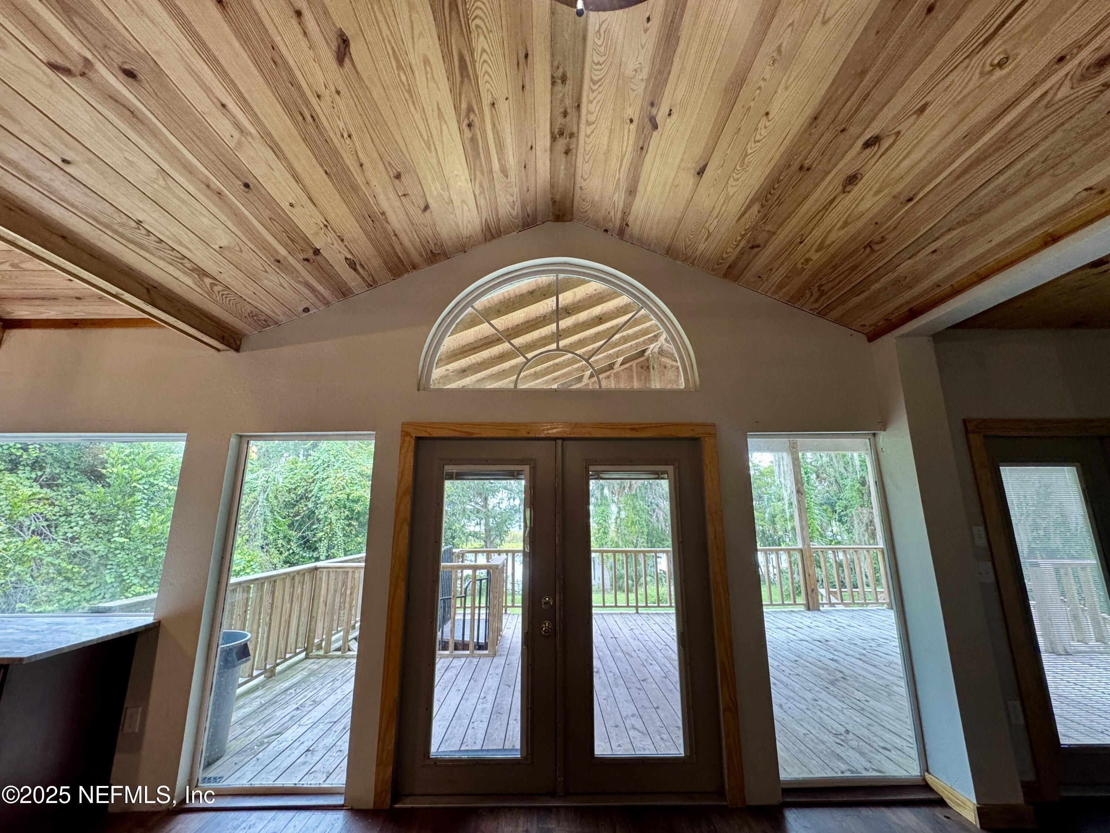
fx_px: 449
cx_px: 555
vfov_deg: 85.7
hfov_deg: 102.1
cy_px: 416
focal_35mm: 14
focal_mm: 2.22
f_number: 2.2
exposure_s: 1/120
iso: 250
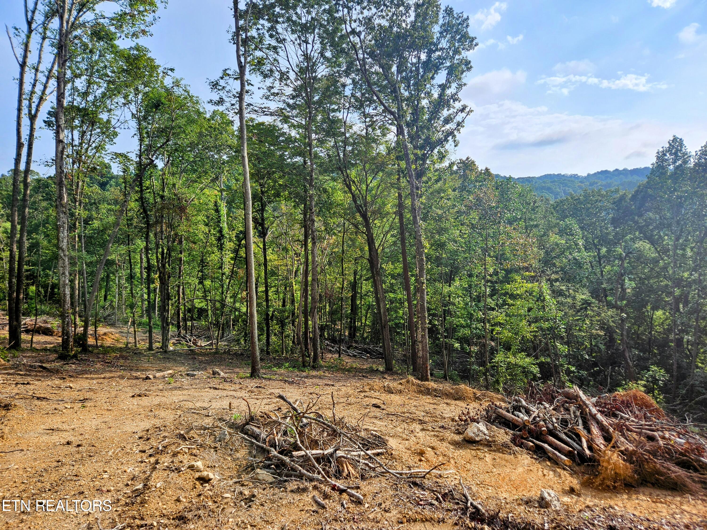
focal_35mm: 23
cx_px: 354
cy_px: 265
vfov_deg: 58.9
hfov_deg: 73.9
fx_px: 470
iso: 25
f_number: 1.8
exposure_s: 1/2186
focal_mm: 5.4
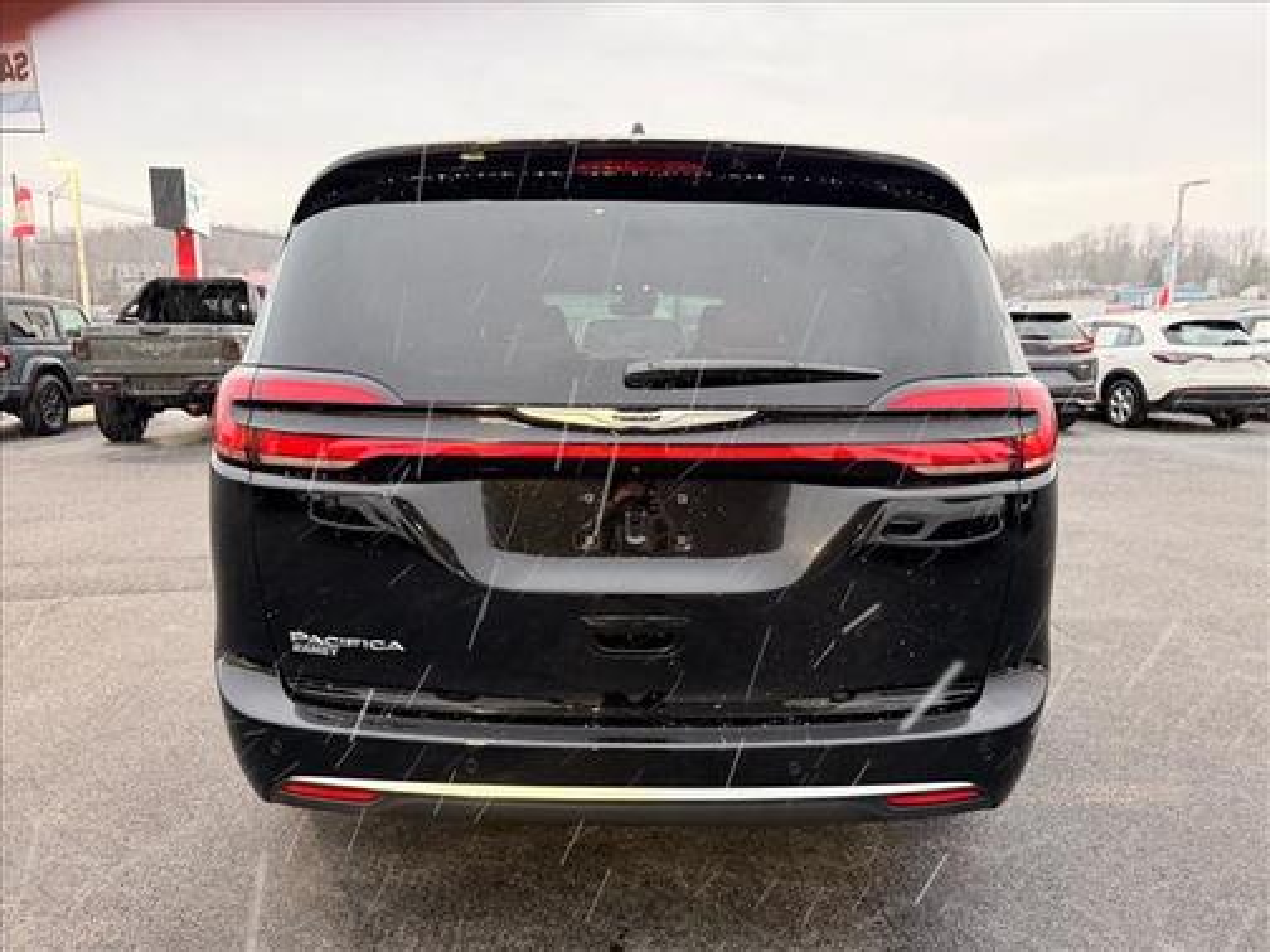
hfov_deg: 71.6
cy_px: 476
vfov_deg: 56.8
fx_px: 881
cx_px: 635
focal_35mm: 24
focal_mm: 6.76
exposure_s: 1/60
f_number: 1.78
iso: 640
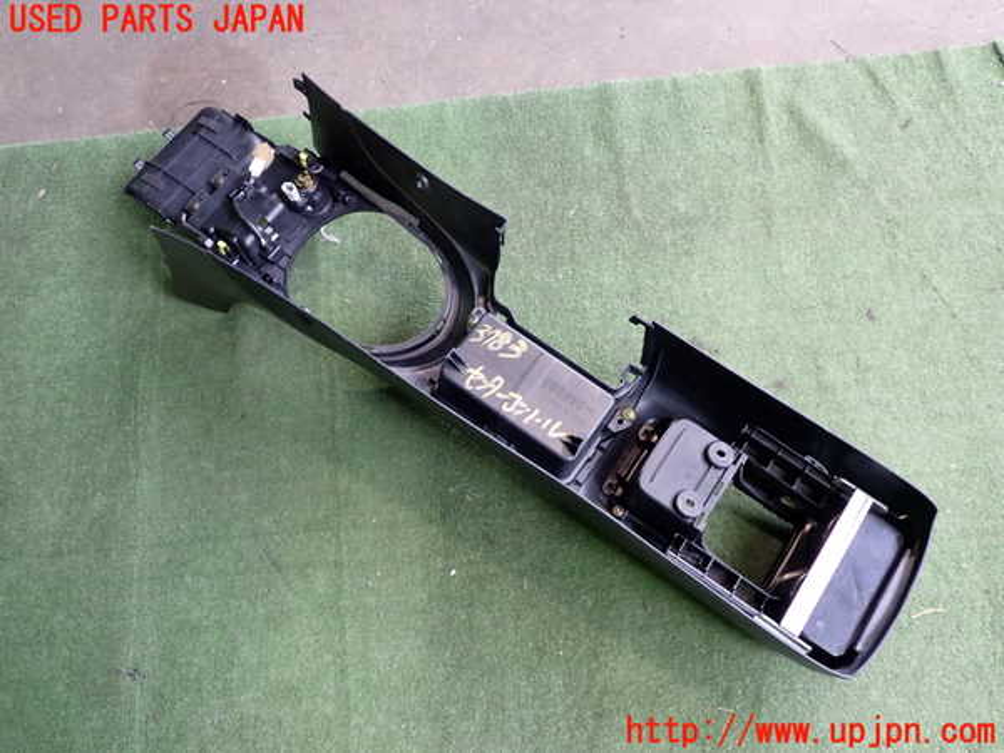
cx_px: 502
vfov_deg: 46.8
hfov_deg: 60.0
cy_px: 376
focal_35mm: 30
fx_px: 870
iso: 200
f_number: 2.3
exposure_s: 1/40
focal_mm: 5.4
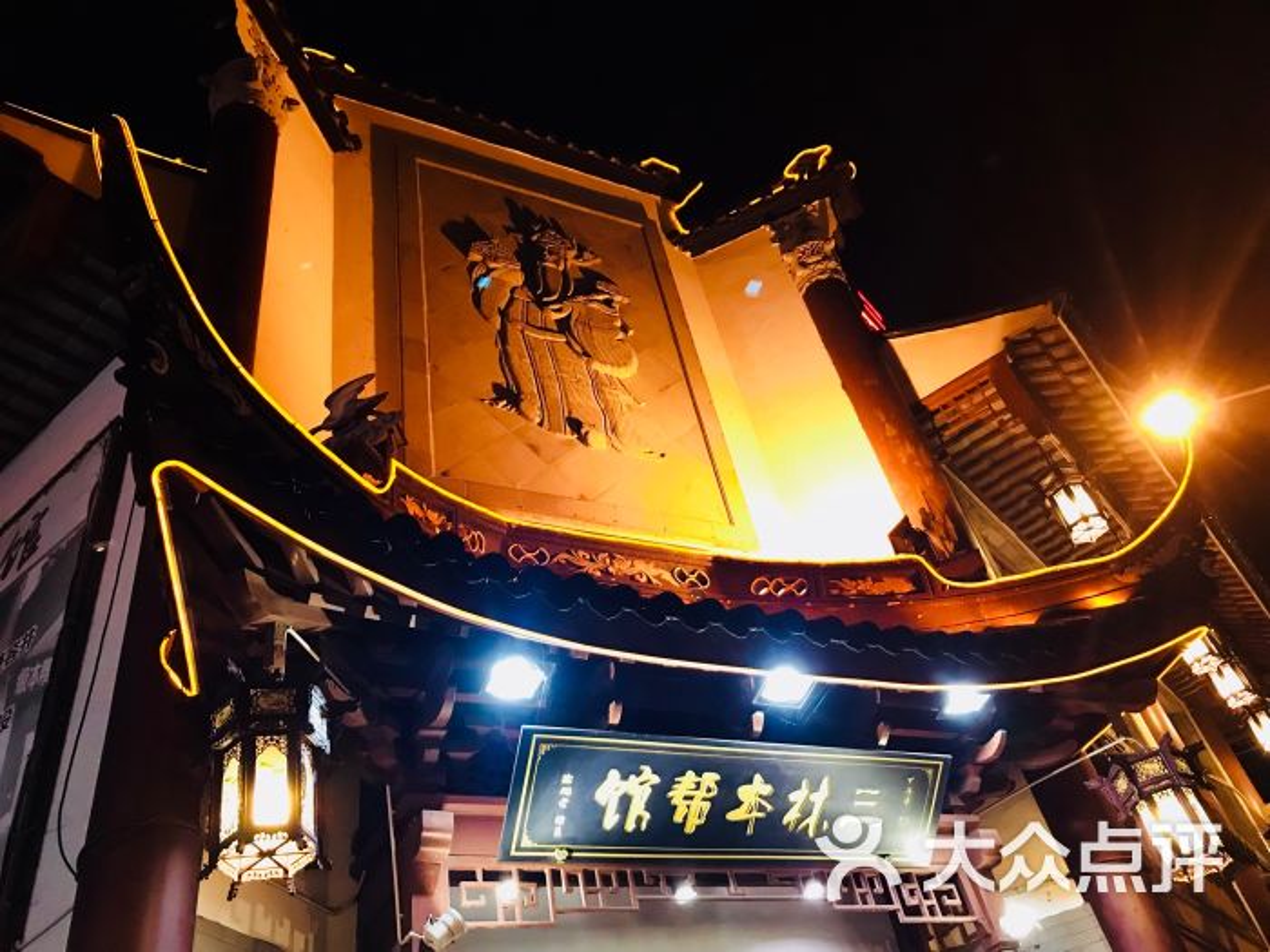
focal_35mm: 28
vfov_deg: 49.7
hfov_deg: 63.4
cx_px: 635
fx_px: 1027
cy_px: 476
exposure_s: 1/11
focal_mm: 3.99
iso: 100
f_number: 1.8
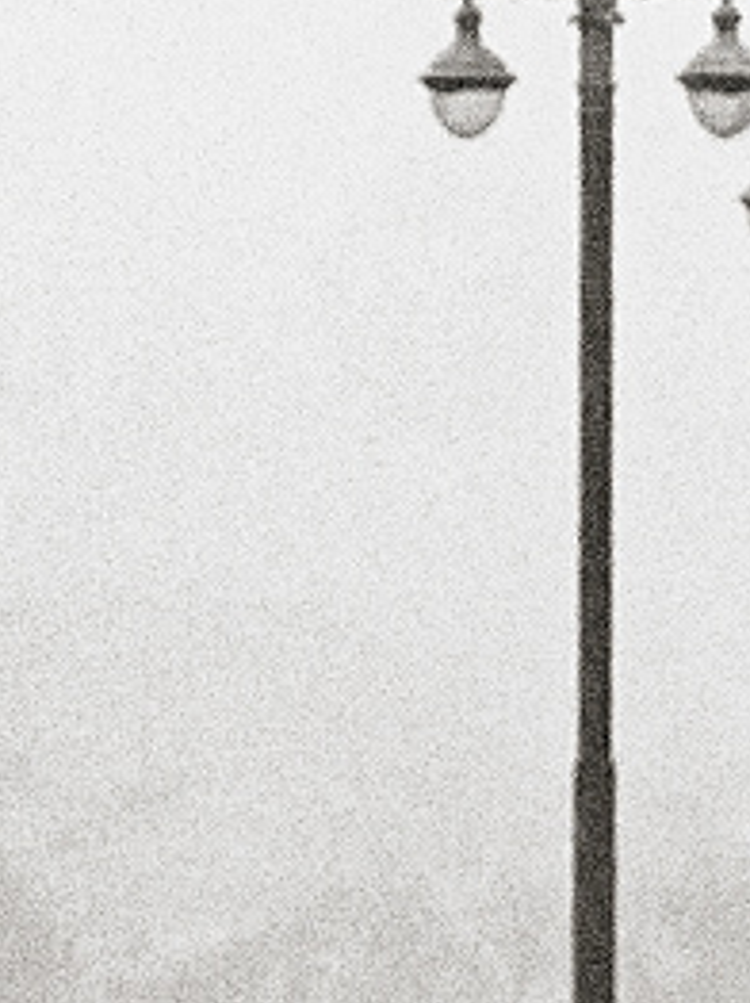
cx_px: -945
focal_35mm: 1605
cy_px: 479
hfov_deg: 0.9
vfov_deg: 1.2
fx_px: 46442
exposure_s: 1/400
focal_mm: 150
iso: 200
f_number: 6.3
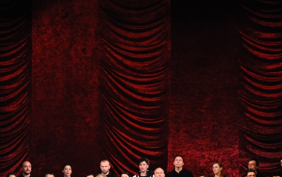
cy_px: 175
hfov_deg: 16.2
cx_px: 119
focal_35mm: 129
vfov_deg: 10.1
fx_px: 992
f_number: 4.8
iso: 1600
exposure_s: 1/30
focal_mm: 45
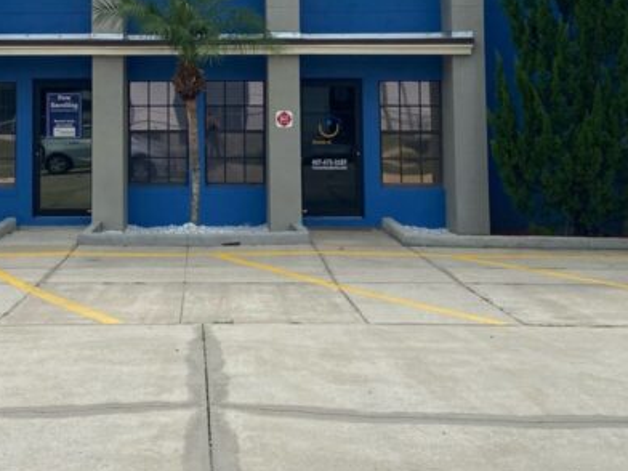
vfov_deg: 21.1
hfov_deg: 28.2
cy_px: 42
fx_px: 1234
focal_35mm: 68
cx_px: 170
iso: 32
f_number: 1.8
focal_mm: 4.25
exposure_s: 1/5495
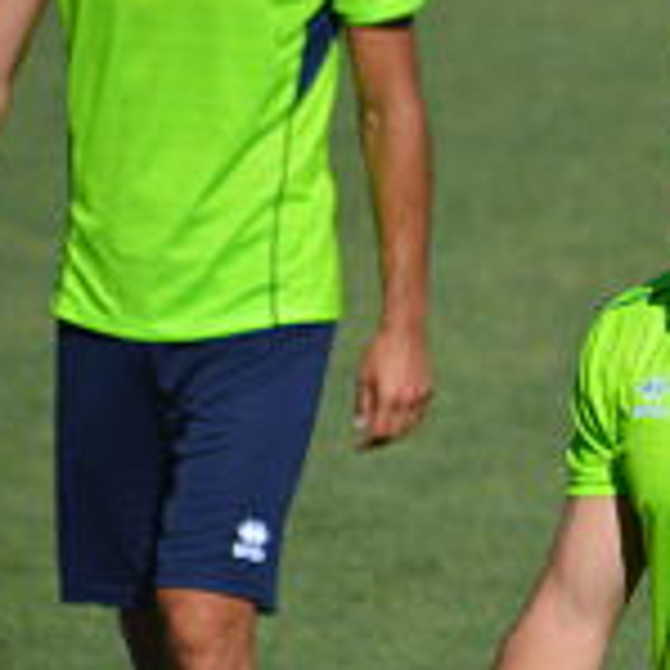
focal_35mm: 1028
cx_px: 769
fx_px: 22511
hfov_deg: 1.7
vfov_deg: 1.7
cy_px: 445
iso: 280
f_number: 5.6
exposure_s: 1/2000
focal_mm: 300
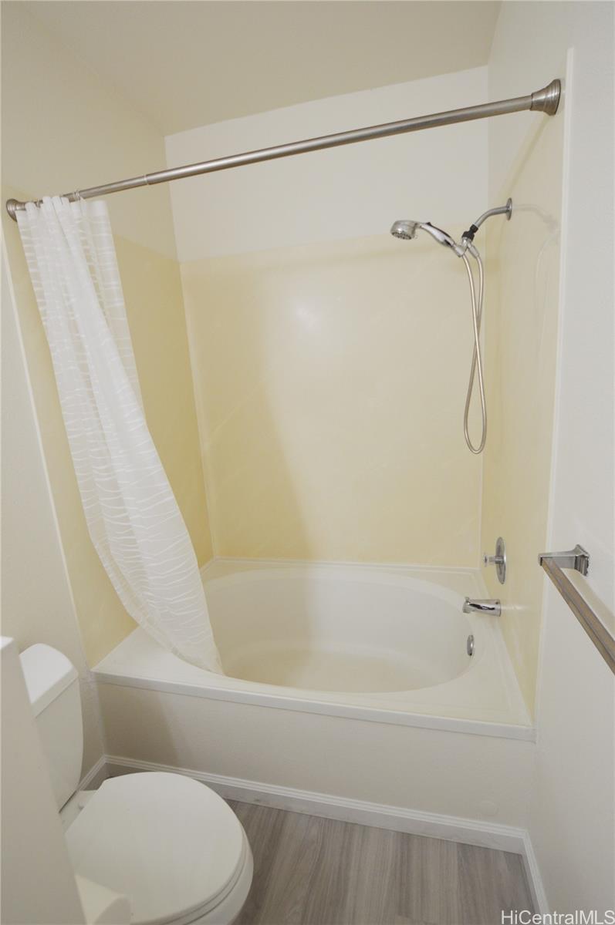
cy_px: 462
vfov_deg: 95.0
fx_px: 424
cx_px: 308
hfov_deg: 71.9
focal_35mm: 16
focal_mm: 11
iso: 400
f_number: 4
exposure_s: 1/60
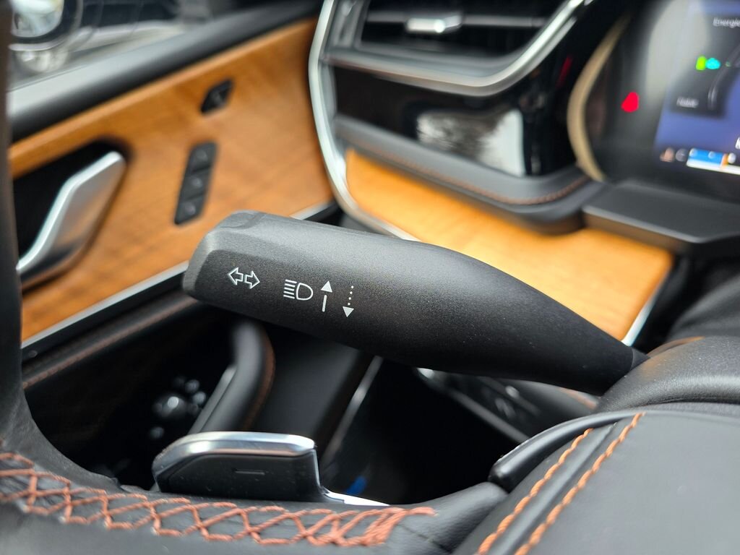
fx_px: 492
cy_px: 278
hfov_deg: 73.9
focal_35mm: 23
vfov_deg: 58.9
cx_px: 370
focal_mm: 6.3
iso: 80
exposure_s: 1/67
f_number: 1.7
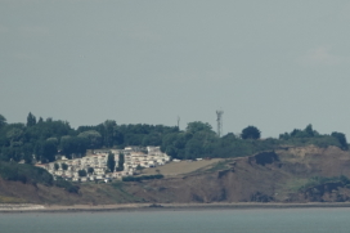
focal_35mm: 1540
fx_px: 14963
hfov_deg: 1.3
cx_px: 400
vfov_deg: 0.9
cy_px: 190
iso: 100
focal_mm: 220
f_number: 5
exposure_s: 1/1000
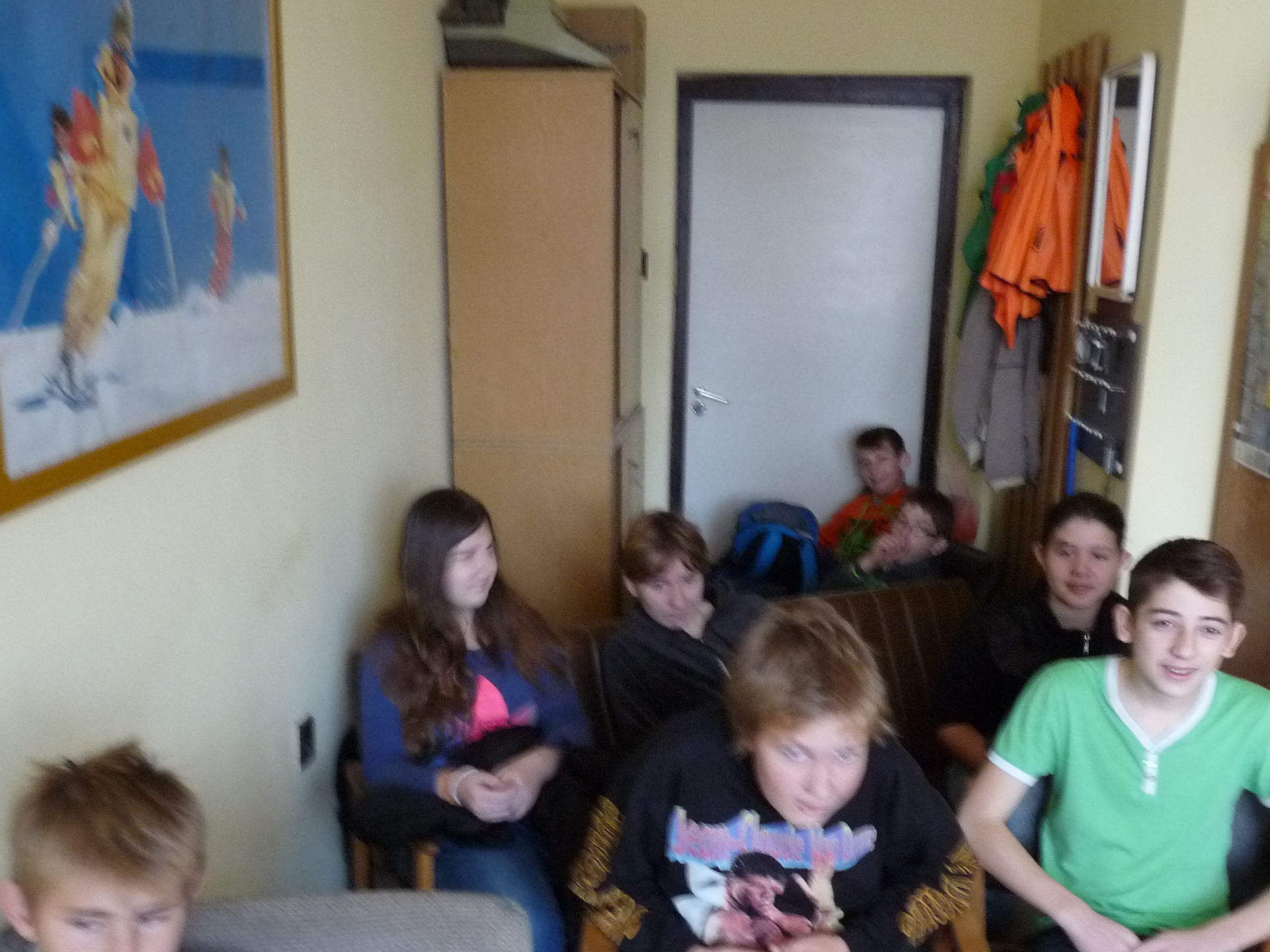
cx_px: 668
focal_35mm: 37
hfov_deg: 50.1
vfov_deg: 38.2
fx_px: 1357
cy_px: 632
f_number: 2.8
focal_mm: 4.8
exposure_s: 1/8
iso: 400
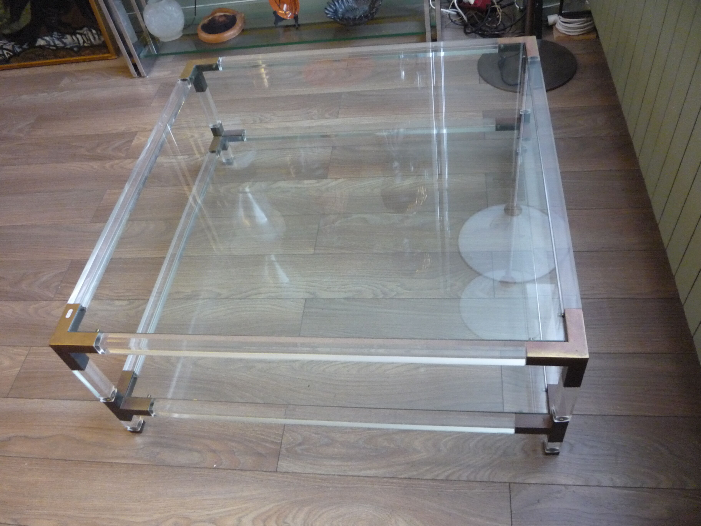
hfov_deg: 60.0
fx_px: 608
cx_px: 350
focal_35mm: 30
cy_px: 263
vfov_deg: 46.8
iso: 400
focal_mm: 5.2
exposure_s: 1/20
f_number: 3.3
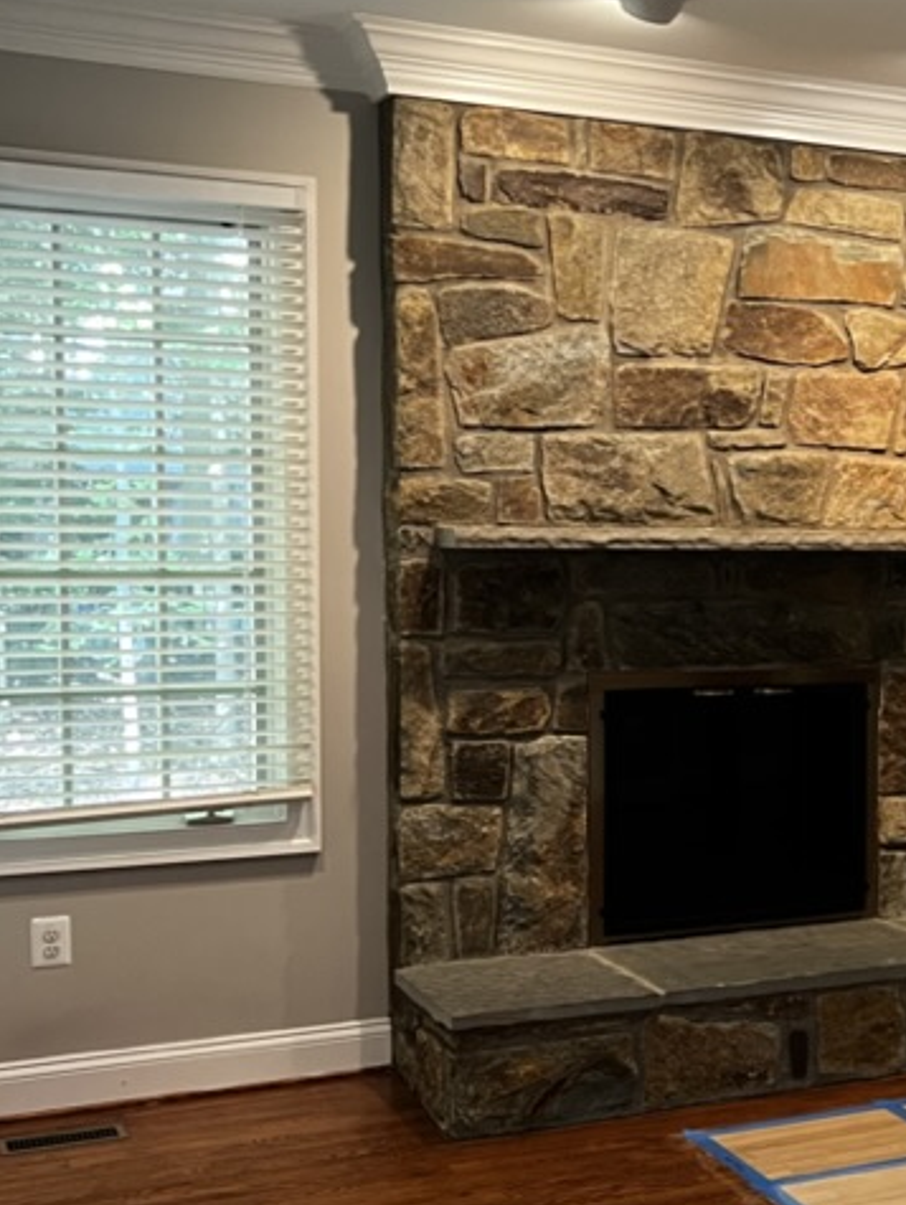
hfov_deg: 24.8
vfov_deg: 34.3
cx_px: 930
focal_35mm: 56
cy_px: 652
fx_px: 1952
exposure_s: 1/60
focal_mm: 5.7
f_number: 1.5
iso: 250
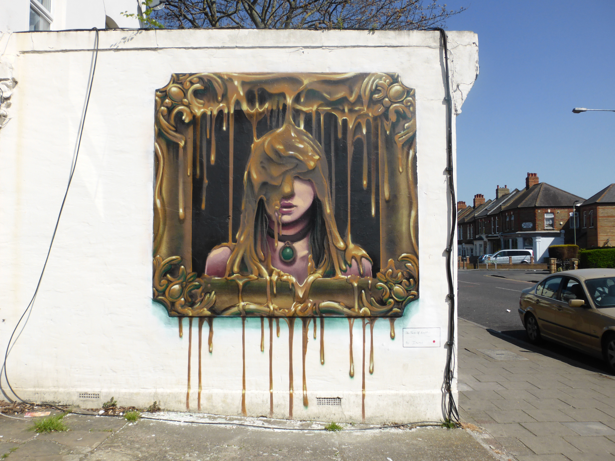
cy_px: 230
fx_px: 551
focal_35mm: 31
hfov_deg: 58.4
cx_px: 308
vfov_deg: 45.4
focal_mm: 5.4
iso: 100
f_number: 3.6
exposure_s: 1/2000
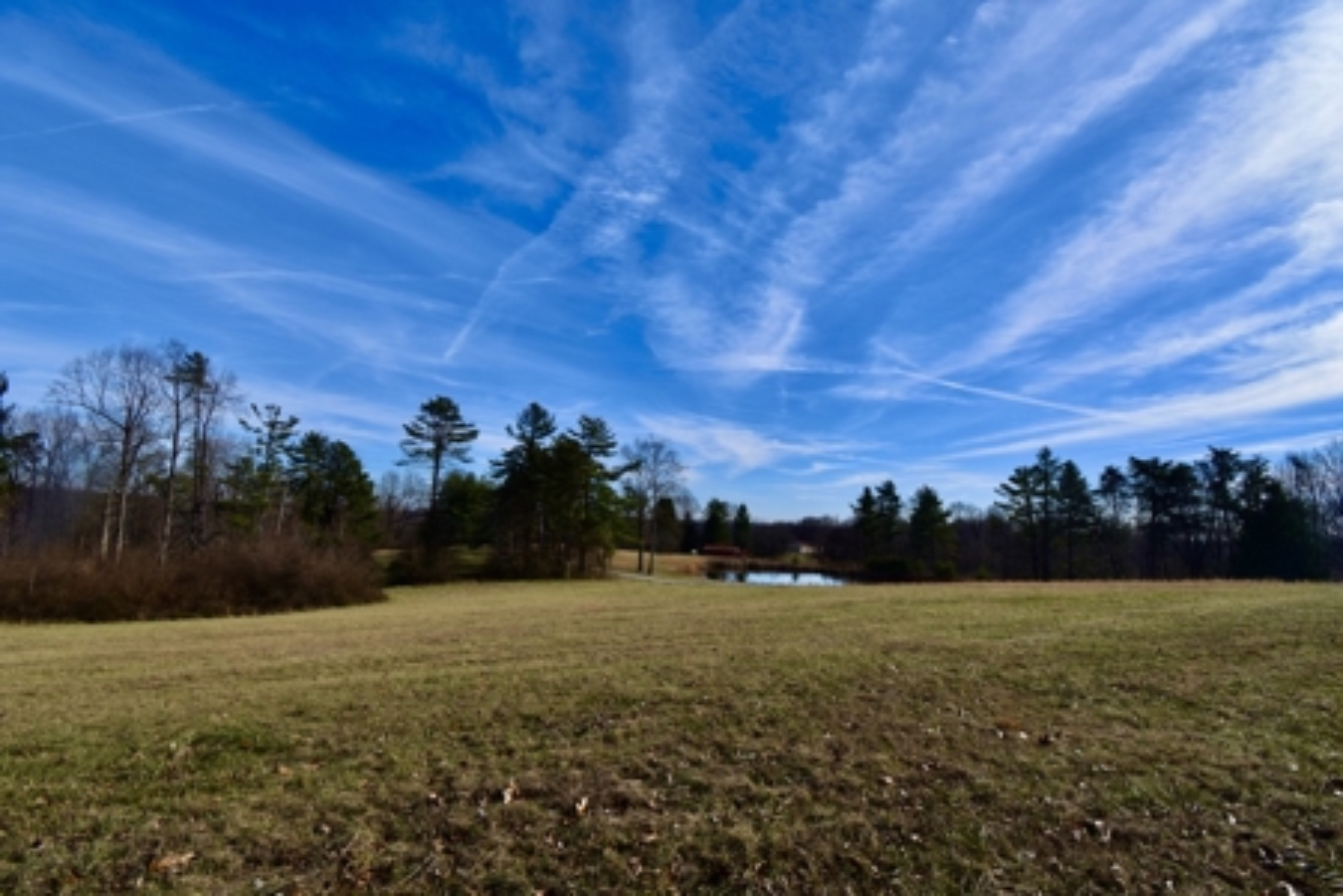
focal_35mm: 15
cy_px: 448
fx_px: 560
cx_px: 672
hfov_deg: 100.4
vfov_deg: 77.3
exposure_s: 1/500
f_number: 11
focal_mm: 10
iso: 200
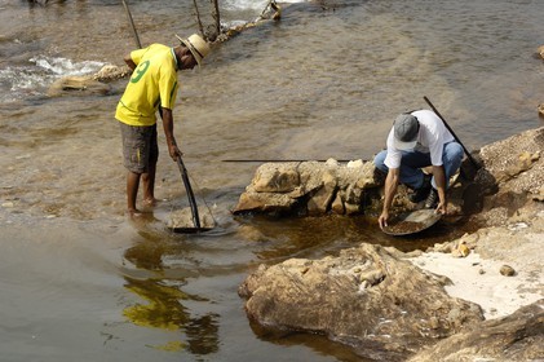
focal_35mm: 188
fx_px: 2831
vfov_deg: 7.3
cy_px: 181
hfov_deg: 11.0
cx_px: 272
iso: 100
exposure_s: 1/320
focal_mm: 125
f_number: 6.3
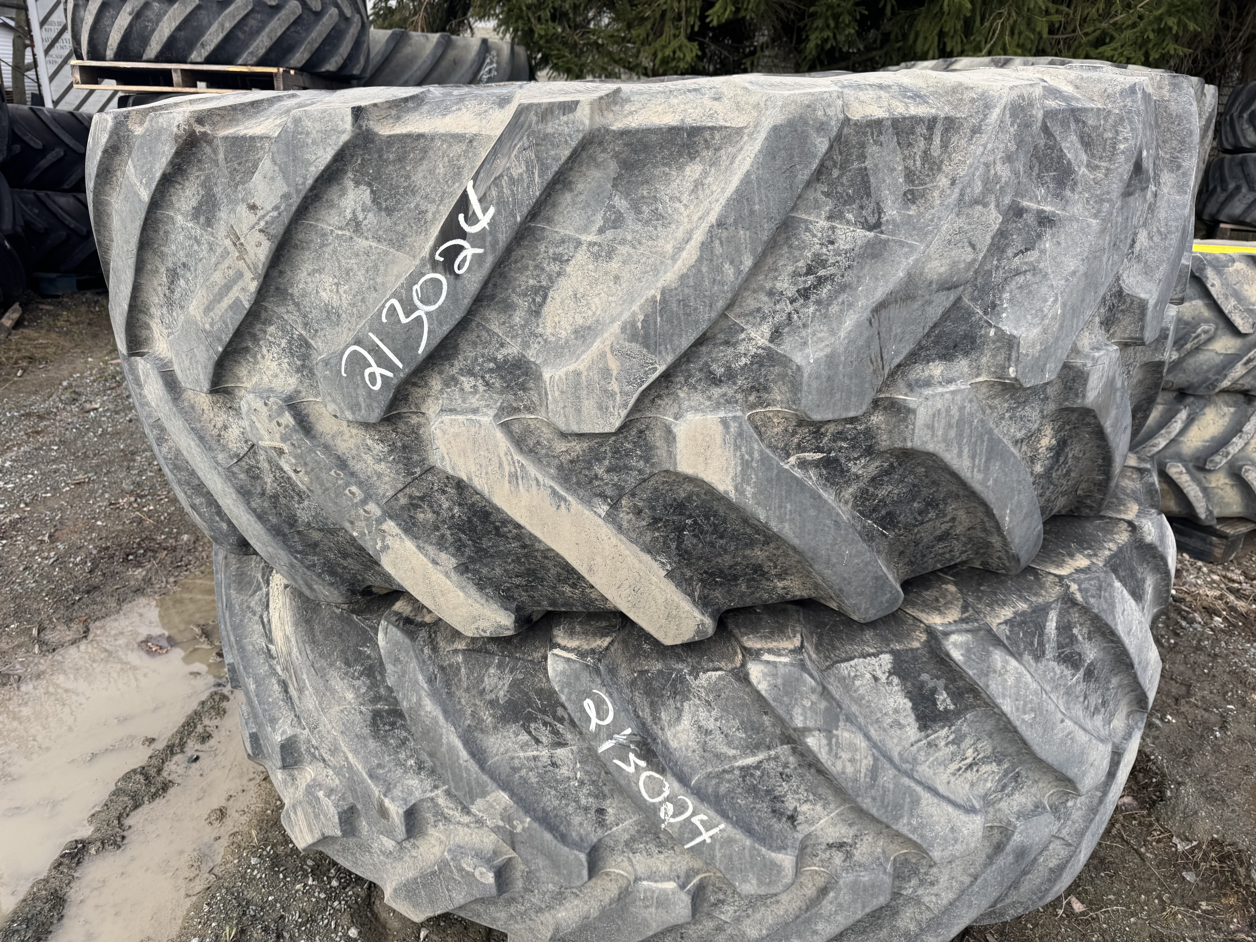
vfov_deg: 56.8
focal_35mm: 24
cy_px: 471
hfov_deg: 71.6
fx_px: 871
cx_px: 628
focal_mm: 6.76
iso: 80
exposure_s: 1/876
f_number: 1.78
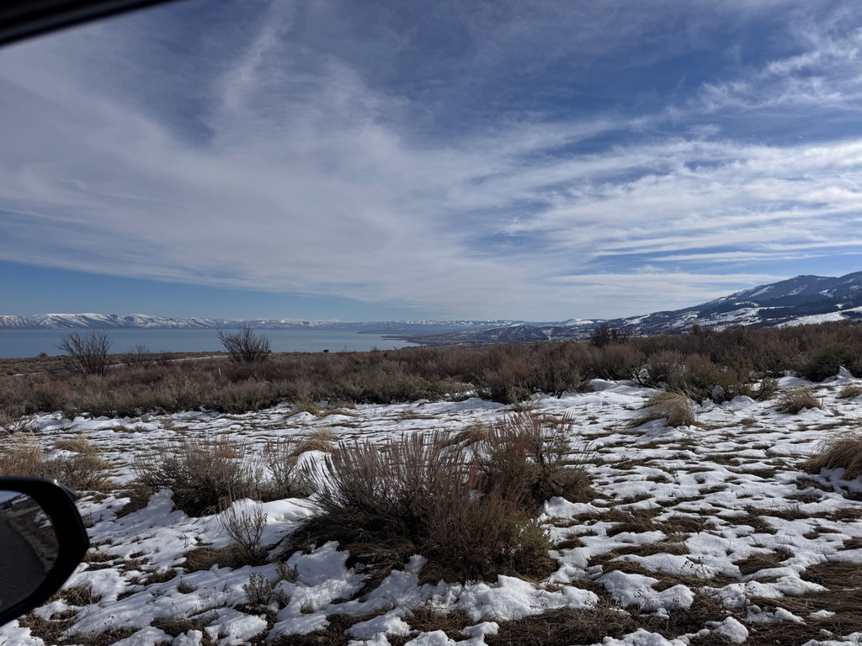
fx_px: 598
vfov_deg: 56.8
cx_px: 431
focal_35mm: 24
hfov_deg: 71.6
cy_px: 323
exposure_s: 1/12346
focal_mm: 6.76
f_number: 1.78
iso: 64
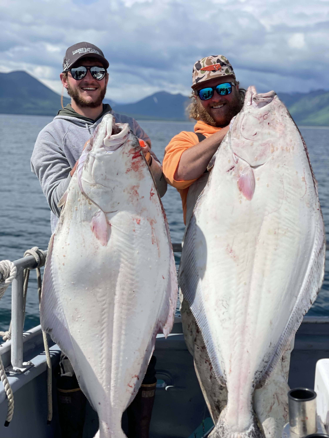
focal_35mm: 52
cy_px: 219
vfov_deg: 36.8
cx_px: 164
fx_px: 659
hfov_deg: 28.0
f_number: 2
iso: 32
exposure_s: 1/2994
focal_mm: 6
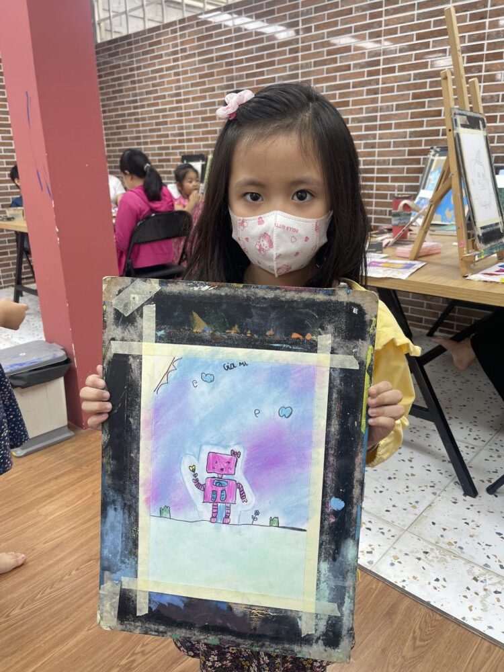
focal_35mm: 25
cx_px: 252
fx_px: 485
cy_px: 336
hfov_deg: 54.9
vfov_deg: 69.4
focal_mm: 5.1
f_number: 1.6
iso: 50
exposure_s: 1/100
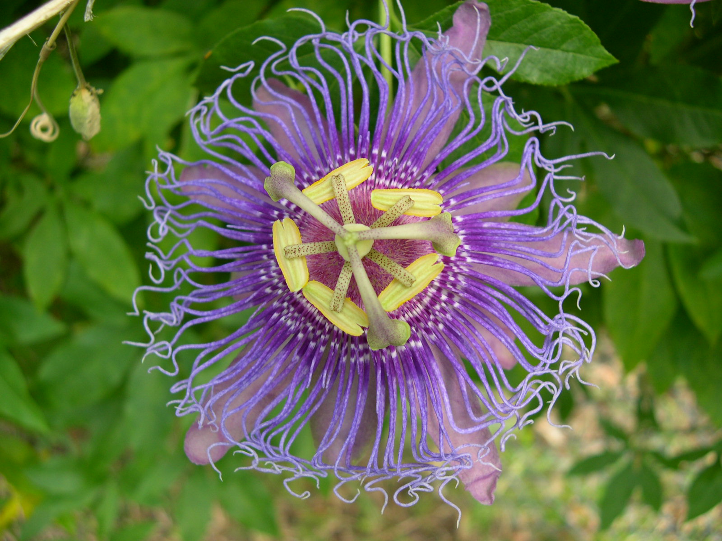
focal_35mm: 38
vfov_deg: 37.7
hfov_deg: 49.0
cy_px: 270
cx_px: 361
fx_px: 793
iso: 100
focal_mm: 8
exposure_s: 1/84.2
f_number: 2.8
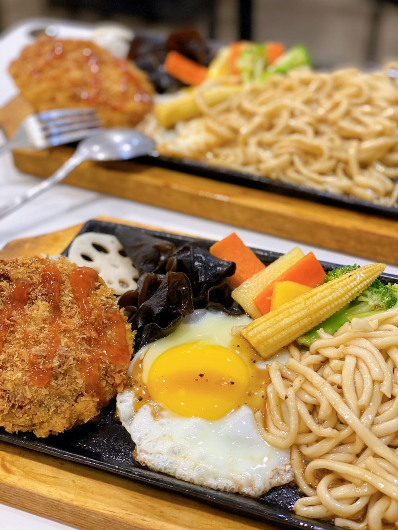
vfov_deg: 36.8
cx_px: 199
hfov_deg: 28.0
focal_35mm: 52
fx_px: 797
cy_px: 265
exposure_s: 1/40
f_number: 2
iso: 125
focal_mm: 6
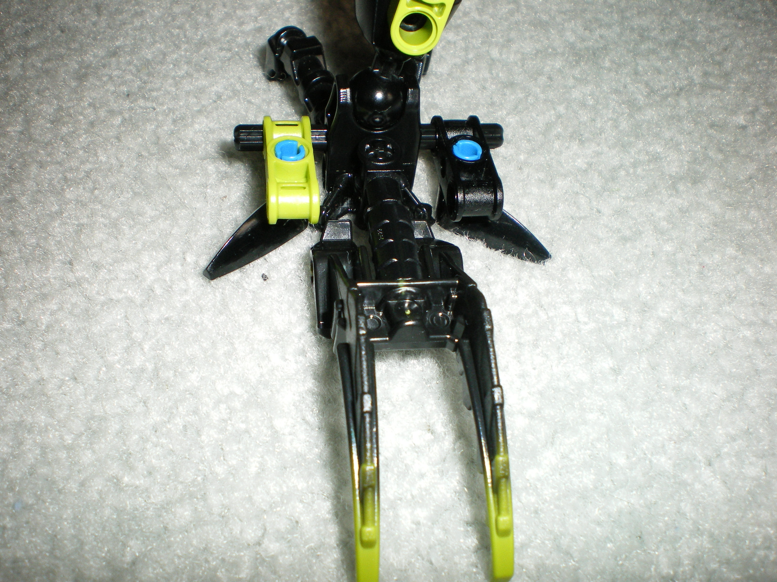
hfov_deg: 51.4
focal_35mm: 36
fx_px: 808
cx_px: 388
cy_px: 291
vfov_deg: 39.7
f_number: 4.6
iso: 200
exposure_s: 1/50
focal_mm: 6.3
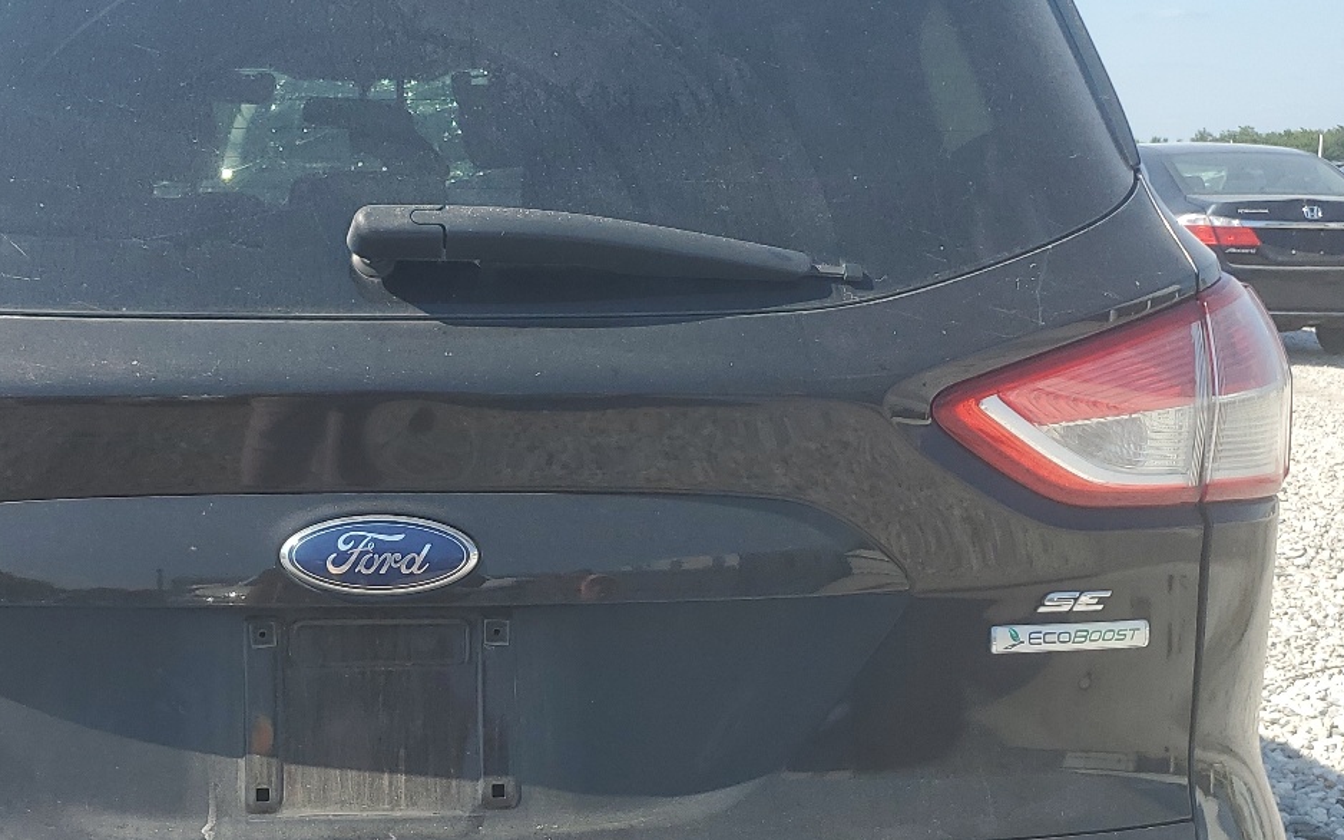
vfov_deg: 27.1
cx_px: 470
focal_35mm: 47
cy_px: 619
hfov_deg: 42.2
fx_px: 1721
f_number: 1.5
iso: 50
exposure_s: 1/1667
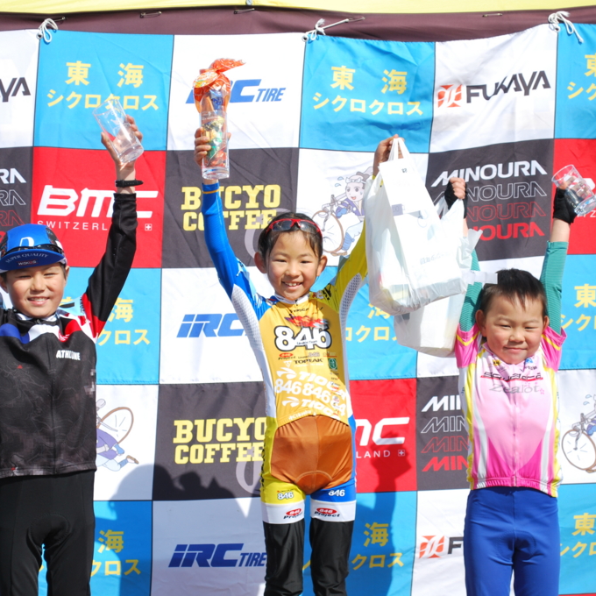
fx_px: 2058
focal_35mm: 106
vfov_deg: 16.5
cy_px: 298
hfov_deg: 16.5
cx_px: 283
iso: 100
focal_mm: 55
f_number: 10
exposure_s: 1/320
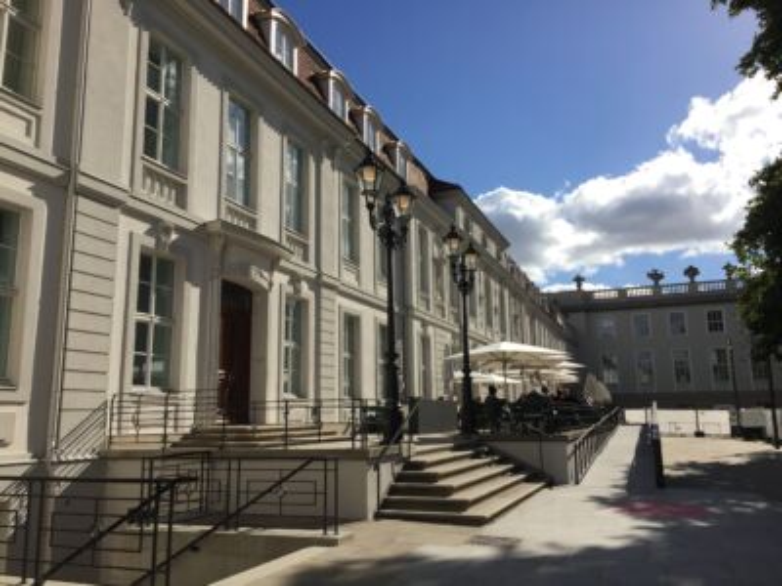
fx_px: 655
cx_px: 391
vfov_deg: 48.2
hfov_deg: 61.7
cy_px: 293
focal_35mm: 29
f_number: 2.2
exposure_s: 1/3049
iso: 32
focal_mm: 4.15
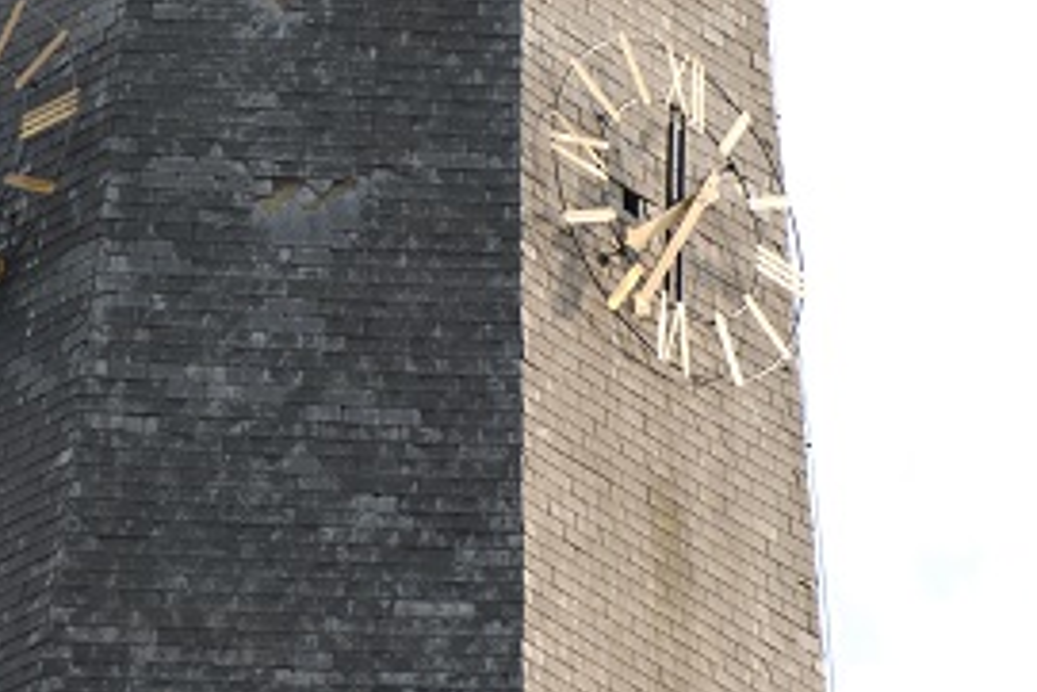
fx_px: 11470
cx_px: 325
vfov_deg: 3.5
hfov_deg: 5.2
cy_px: 197
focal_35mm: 398
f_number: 5.3
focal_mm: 180
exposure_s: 1/125
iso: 110
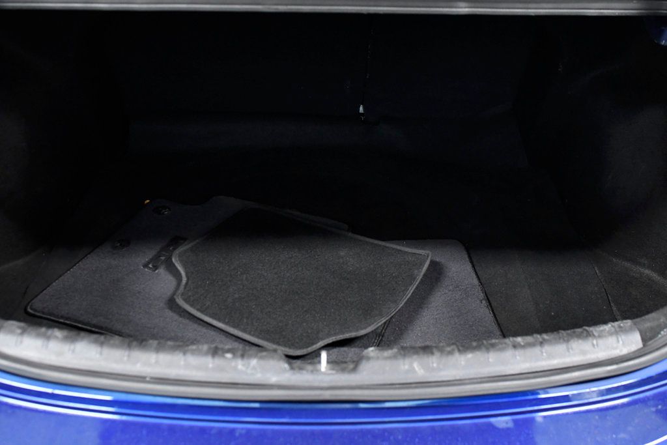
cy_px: 222
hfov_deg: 53.1
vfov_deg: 36.9
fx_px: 667
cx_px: 334
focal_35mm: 36
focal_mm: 24
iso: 2500
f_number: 3.5
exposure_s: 1/160
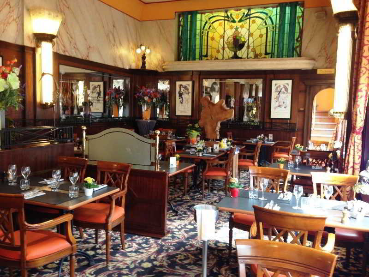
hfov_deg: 55.4
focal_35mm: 33
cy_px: 138
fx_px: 352
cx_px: 184
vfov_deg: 42.9
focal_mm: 4.13
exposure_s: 1/24
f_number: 2.4
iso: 50
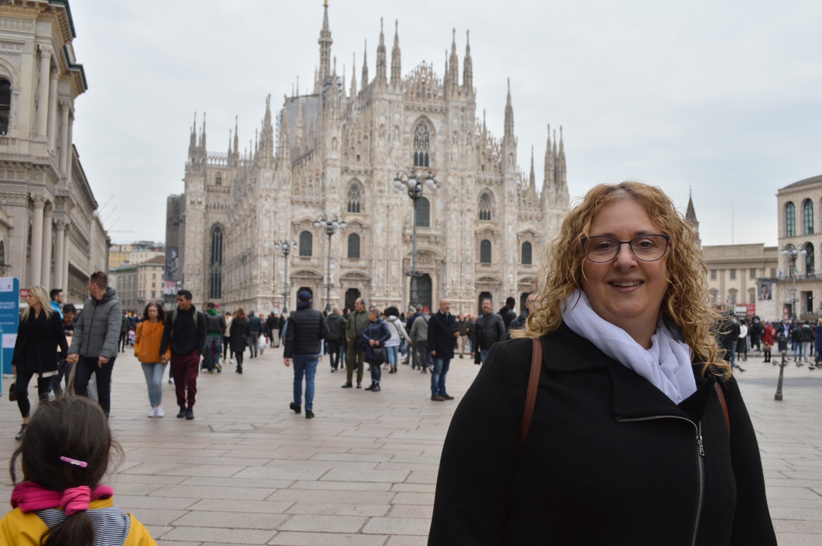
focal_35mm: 33
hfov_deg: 57.3
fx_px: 753
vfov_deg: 39.9
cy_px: 273
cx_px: 411
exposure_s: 1/160
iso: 100
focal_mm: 22
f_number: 6.3
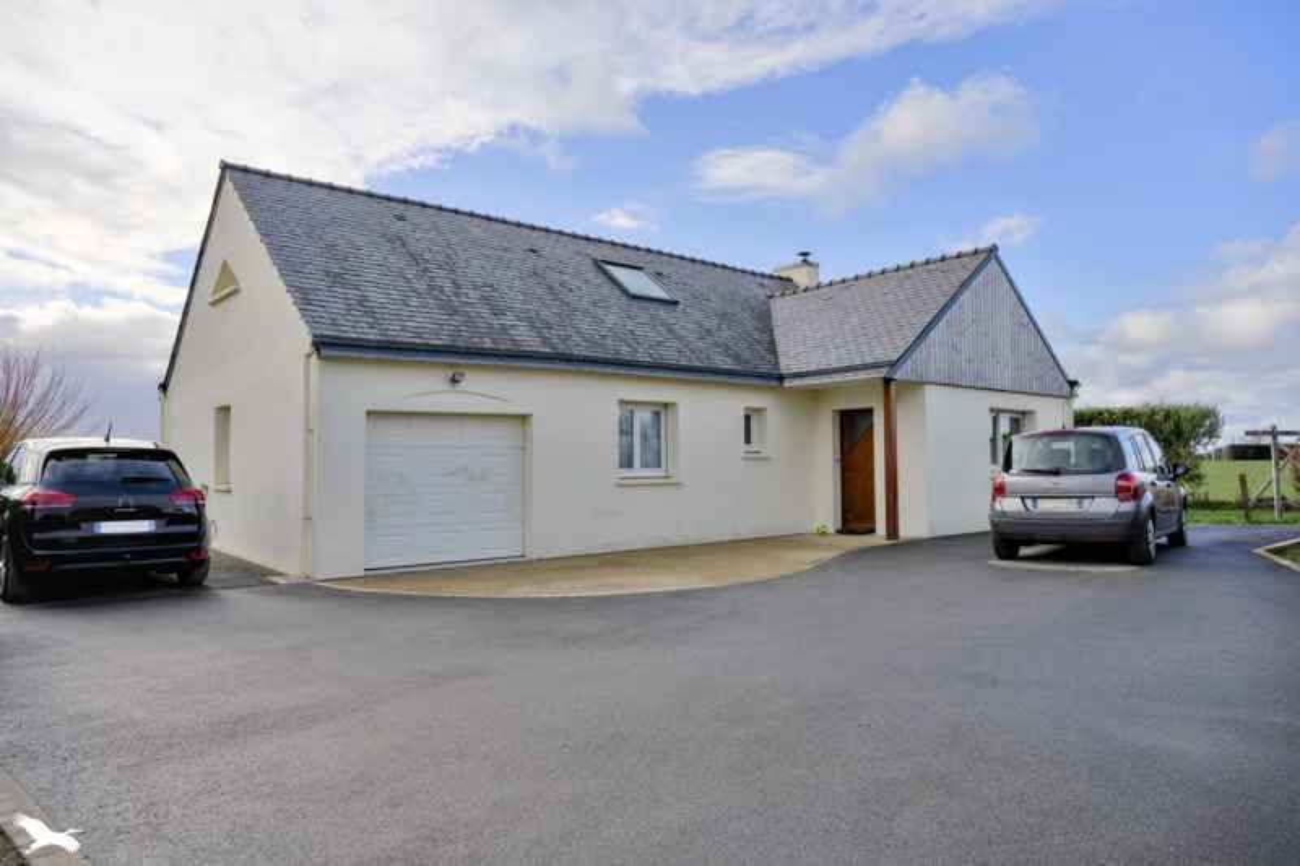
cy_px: 433
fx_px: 809
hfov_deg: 77.6
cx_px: 650
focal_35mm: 22
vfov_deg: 56.3
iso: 800
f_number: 8
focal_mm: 22.4
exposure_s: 1/4000
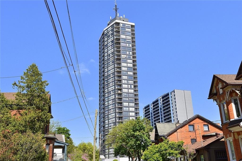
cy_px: 80
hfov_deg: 63.7
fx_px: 195
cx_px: 121
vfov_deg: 45.0
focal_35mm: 29
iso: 400
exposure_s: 1/200
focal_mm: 29
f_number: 18
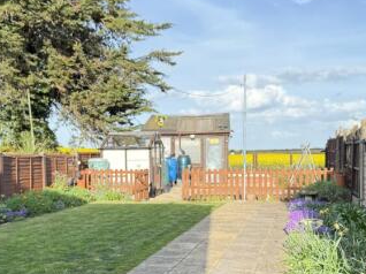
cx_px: 177
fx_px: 465
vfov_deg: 32.6
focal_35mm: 44
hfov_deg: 43.0
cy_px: 179
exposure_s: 1/1091
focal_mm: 6.76
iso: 100
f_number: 1.78
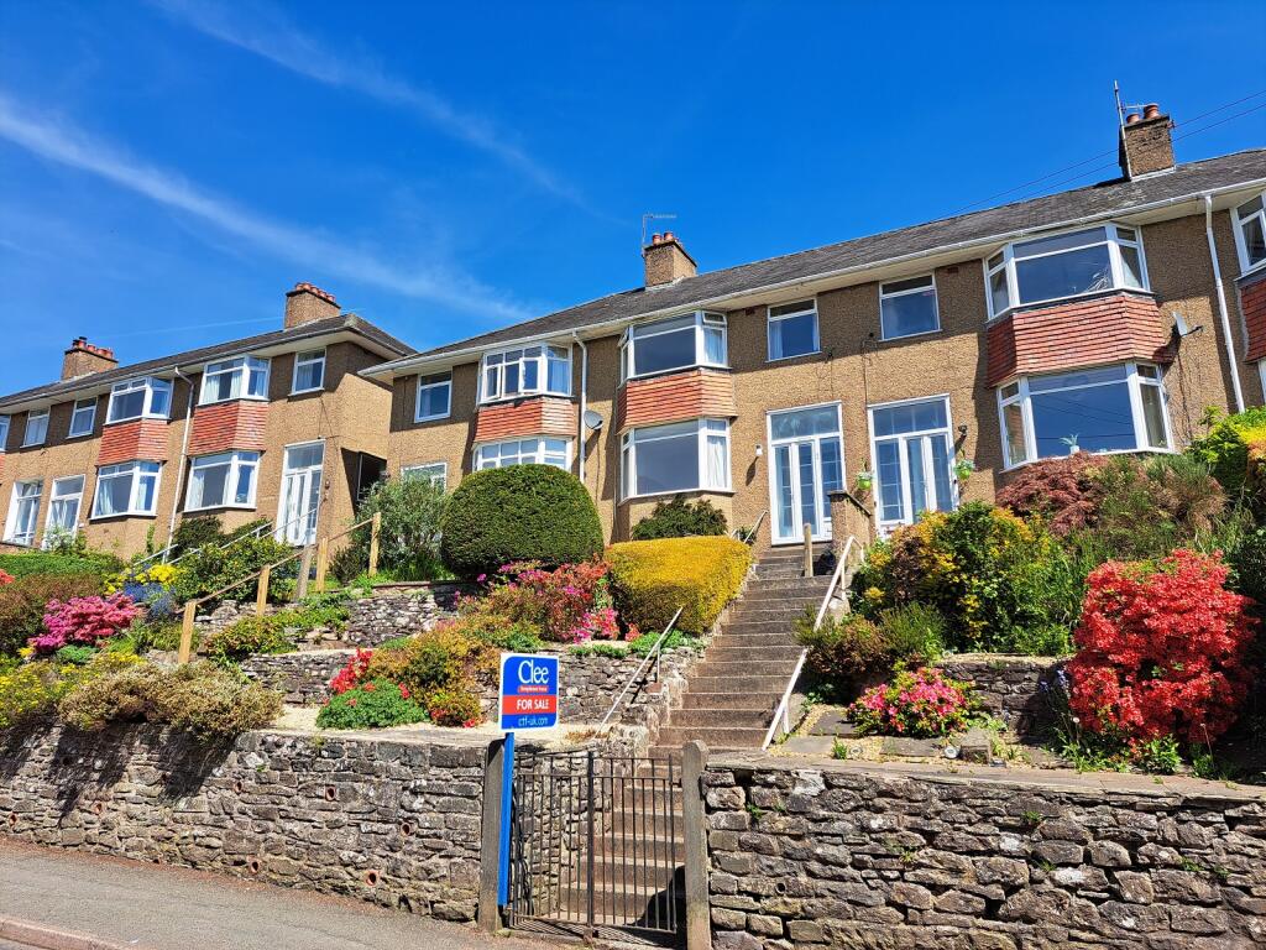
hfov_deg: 71.6
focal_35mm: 24
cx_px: 633
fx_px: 878
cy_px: 475
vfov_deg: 56.8
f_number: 1.8
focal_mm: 5.23
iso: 50
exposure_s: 1/1221
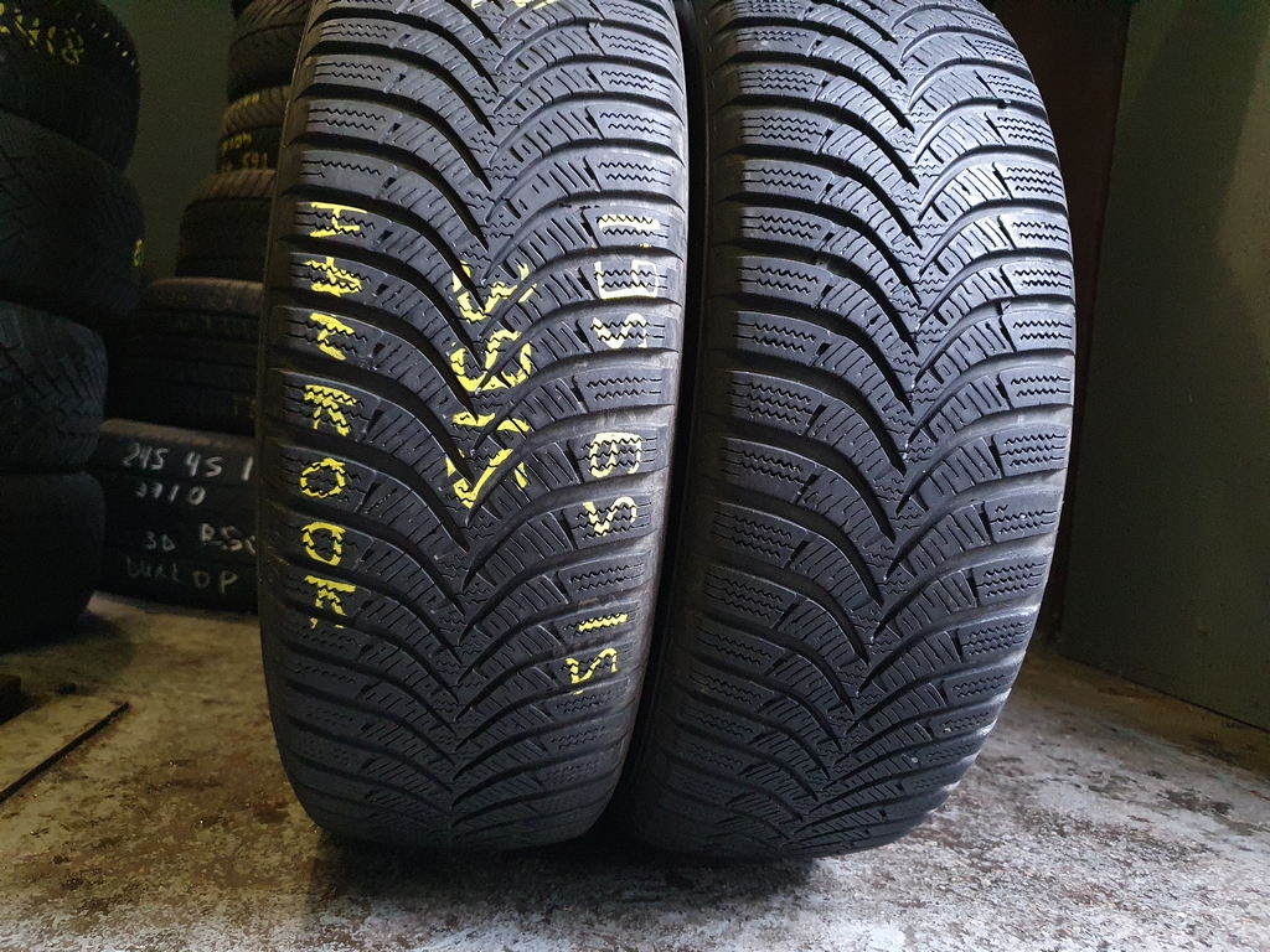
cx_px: 635
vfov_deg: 53.1
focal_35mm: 26
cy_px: 476
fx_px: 954
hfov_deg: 67.3
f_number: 1.5
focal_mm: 4.32
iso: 500
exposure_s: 1/25
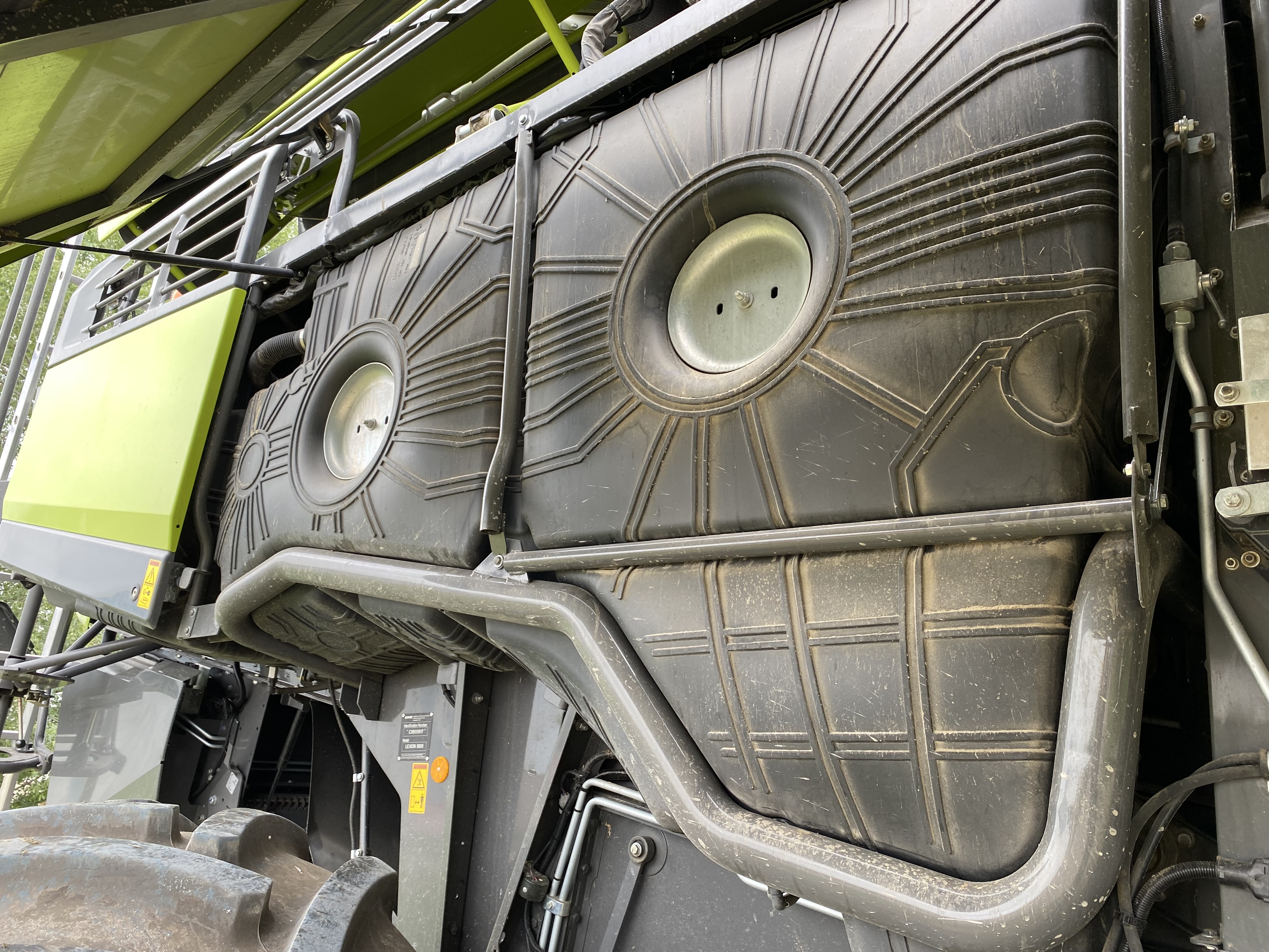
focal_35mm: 26
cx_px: 634
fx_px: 953
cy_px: 476
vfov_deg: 53.1
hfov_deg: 67.3
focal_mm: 4.25
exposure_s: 1/122
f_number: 1.8
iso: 40
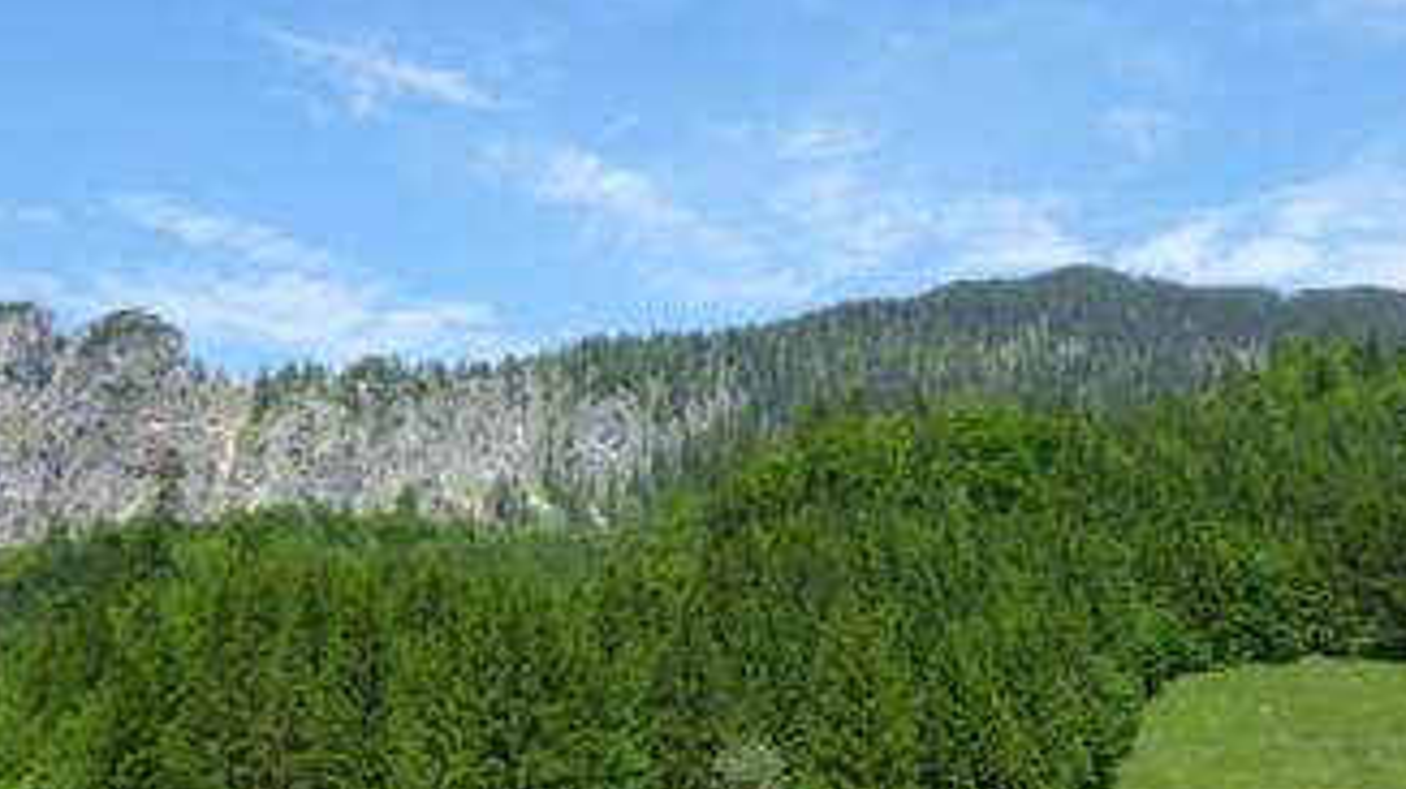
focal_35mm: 49
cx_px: 835
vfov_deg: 24.3
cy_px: 526
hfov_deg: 41.9
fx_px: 1826
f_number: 3.1
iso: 100
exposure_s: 1/640
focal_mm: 4.5
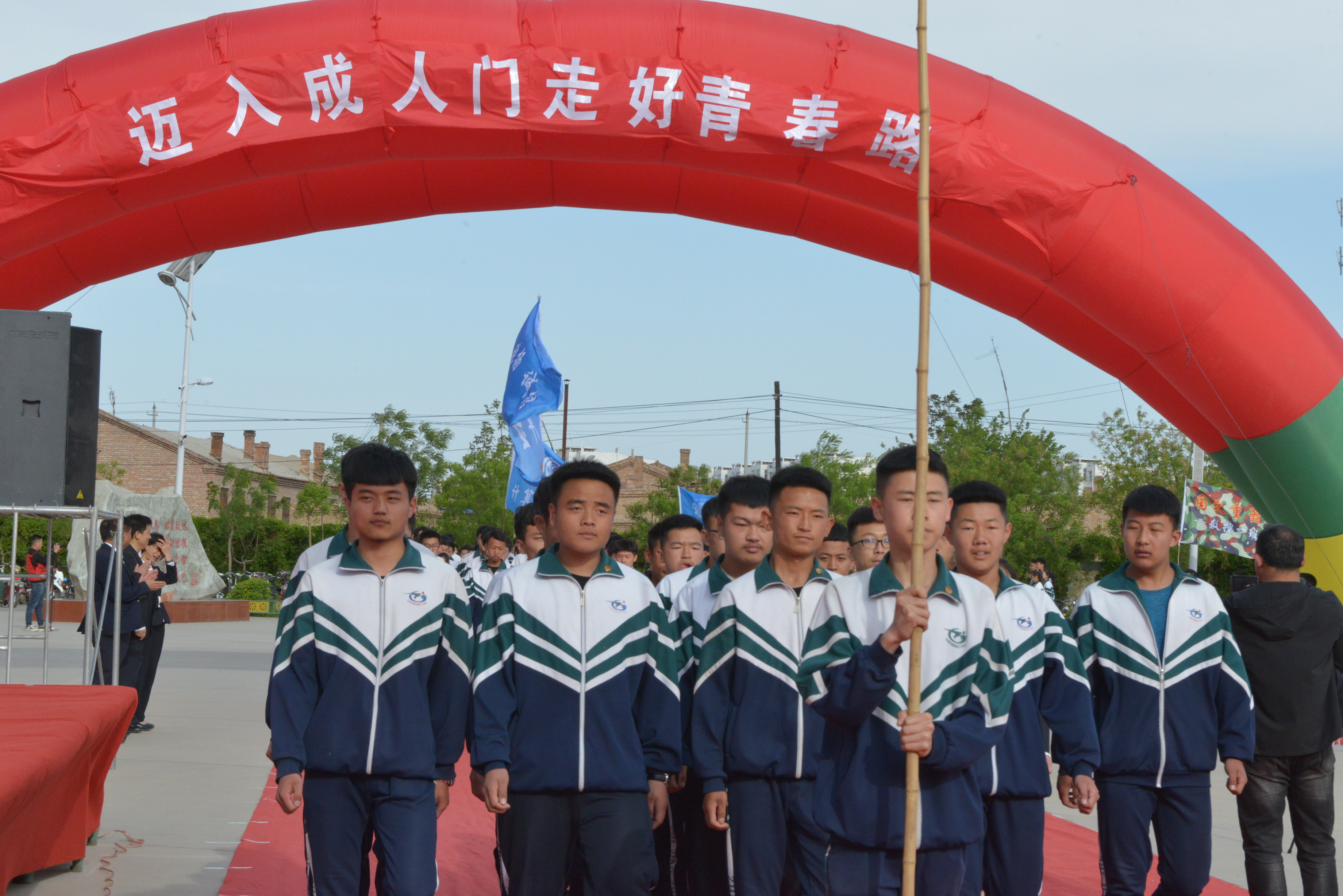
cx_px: 672
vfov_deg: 19.5
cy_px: 448
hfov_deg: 28.8
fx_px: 2612
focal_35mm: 70
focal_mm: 70
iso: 3200
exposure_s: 1/1000
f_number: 16
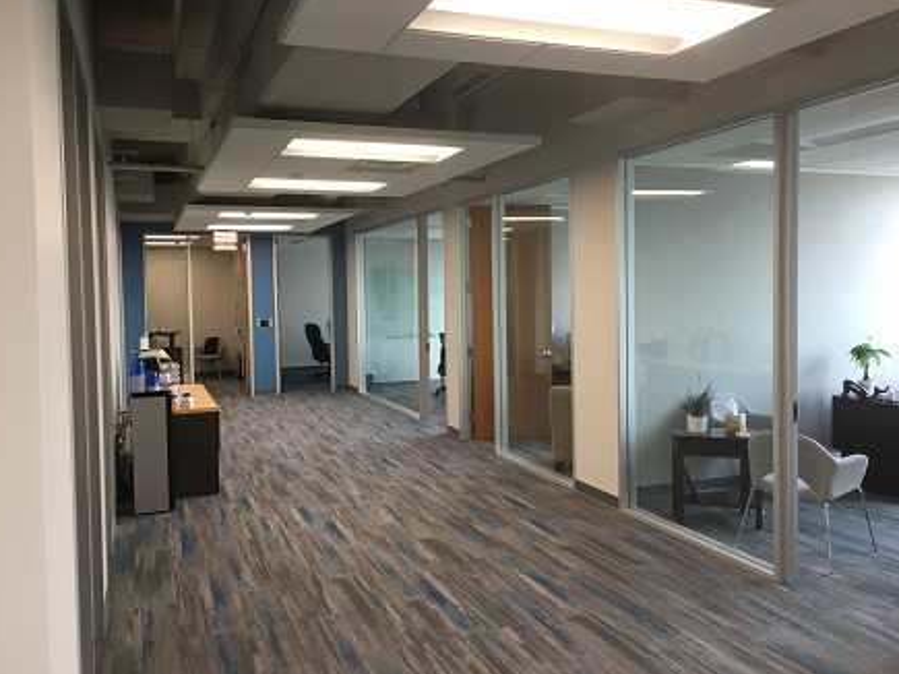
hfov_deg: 60.0
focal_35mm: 30
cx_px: 438
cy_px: 328
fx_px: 779
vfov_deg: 46.8
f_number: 2.2
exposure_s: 1/30
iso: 64
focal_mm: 4.15
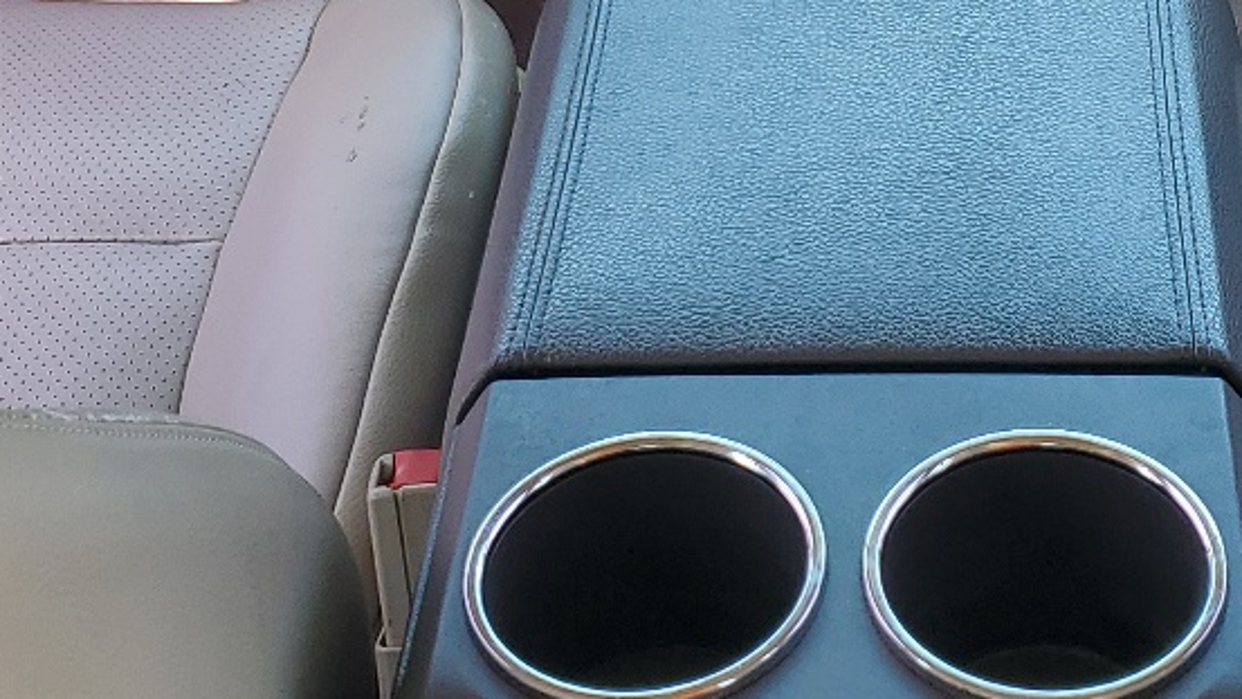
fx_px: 2700
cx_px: 867
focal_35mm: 82
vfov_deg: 14.5
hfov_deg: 25.7
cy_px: 4
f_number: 1.5
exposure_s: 1/130
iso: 50
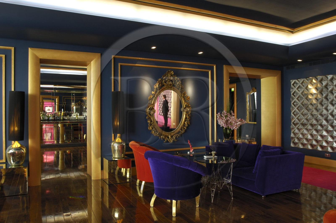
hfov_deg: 64.6
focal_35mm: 28
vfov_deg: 45.5
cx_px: 168
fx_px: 266
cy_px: 112
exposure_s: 1.5
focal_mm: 19
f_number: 8
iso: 100
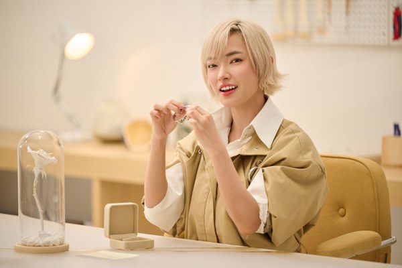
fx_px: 2010
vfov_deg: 7.6
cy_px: 134
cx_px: 201
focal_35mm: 180
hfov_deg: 11.4
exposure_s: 1/200
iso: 400
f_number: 2.8
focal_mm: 180
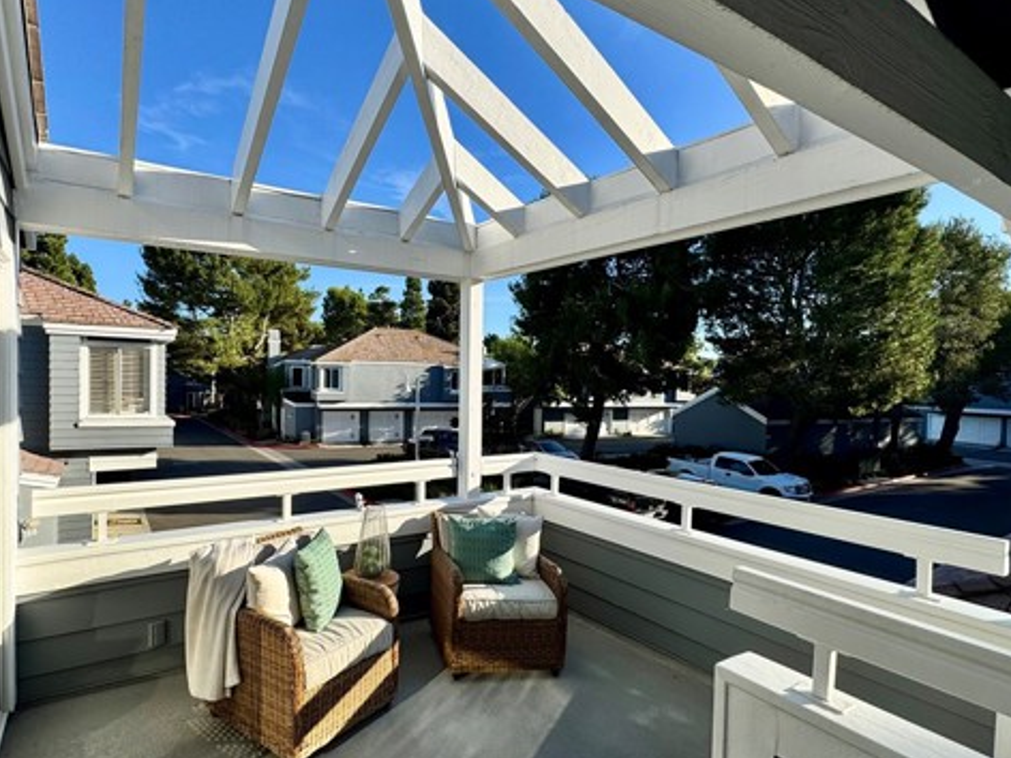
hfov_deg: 84.1
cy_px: 394
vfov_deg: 68.7
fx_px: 555
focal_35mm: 19
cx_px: 431
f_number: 2.2
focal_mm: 2.22
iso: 50
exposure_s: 1/1256
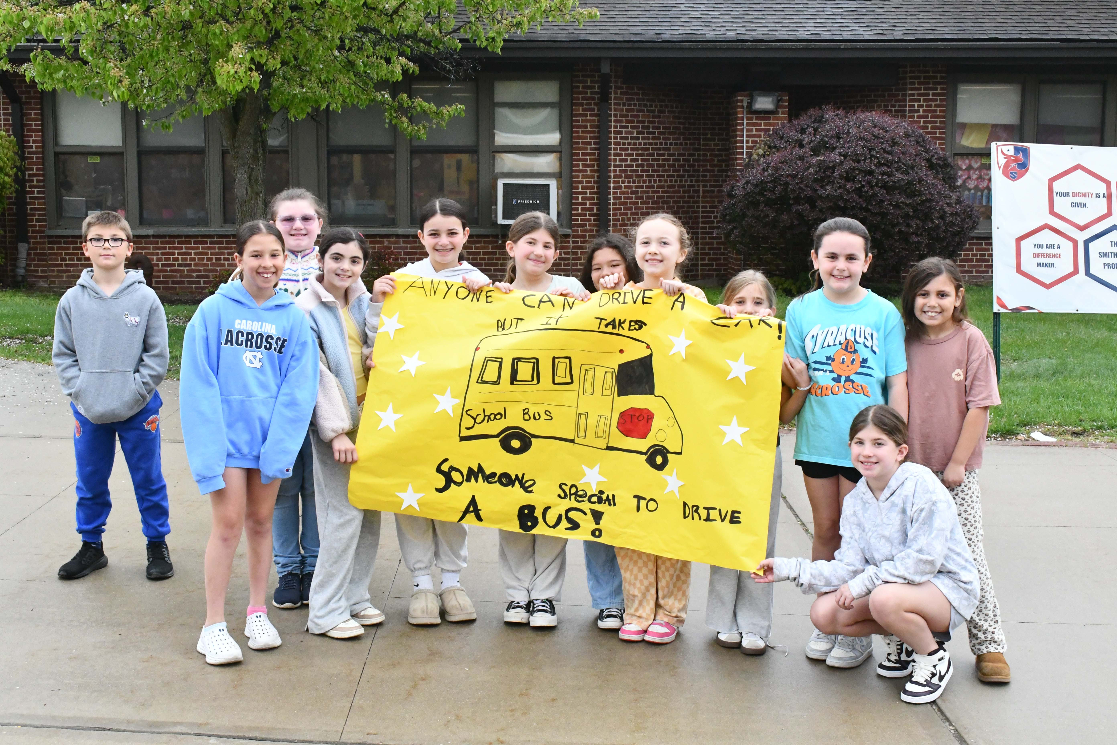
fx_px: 1489
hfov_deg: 41.1
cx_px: 558
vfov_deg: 28.1
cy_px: 372
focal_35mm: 48
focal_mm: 32
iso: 5000
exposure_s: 1/640
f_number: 13
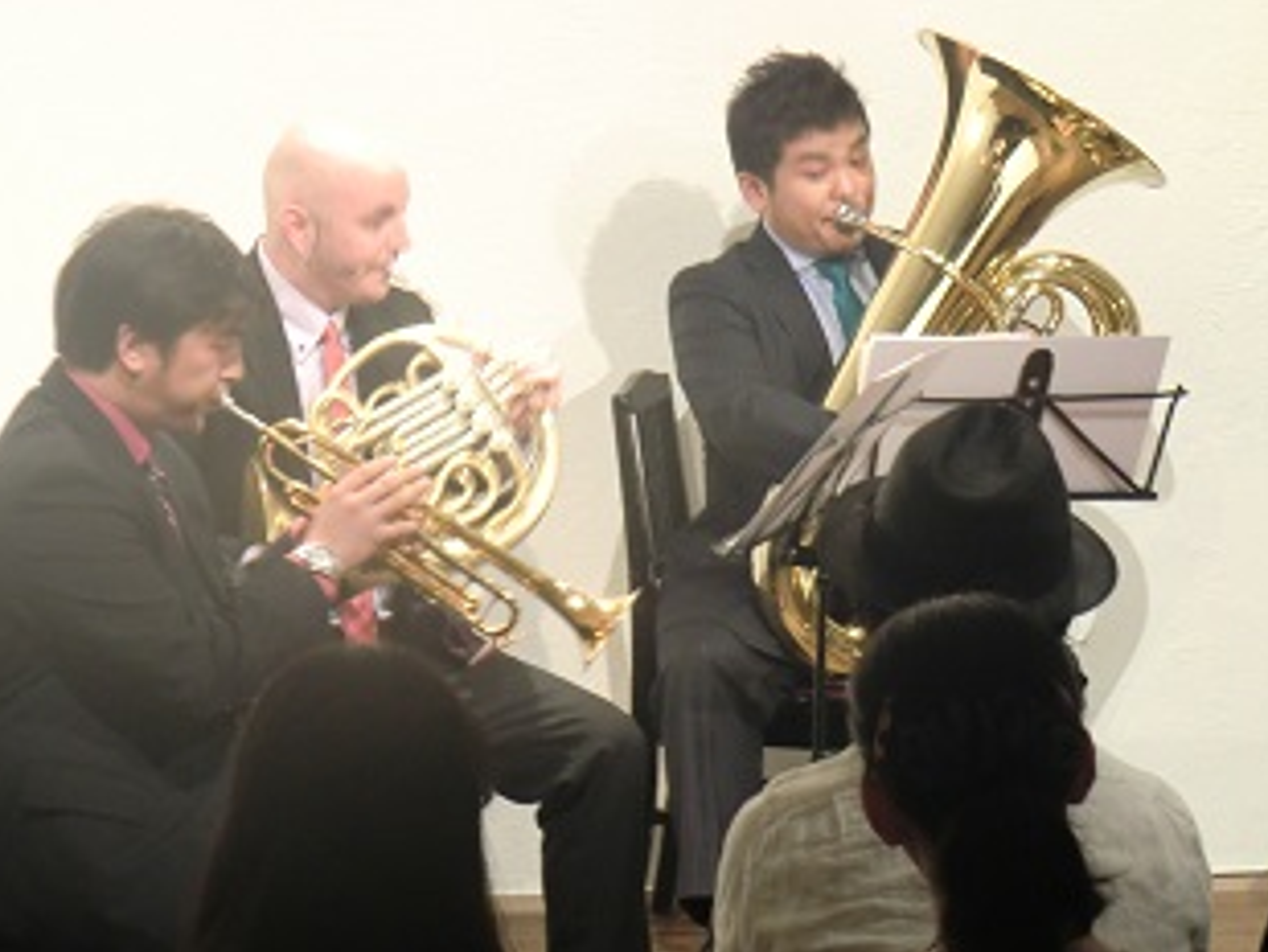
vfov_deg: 9.3
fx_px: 5827
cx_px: 472
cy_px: 460
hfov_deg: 12.4
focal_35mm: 159
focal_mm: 22
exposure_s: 1/8
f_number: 5.2
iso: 400
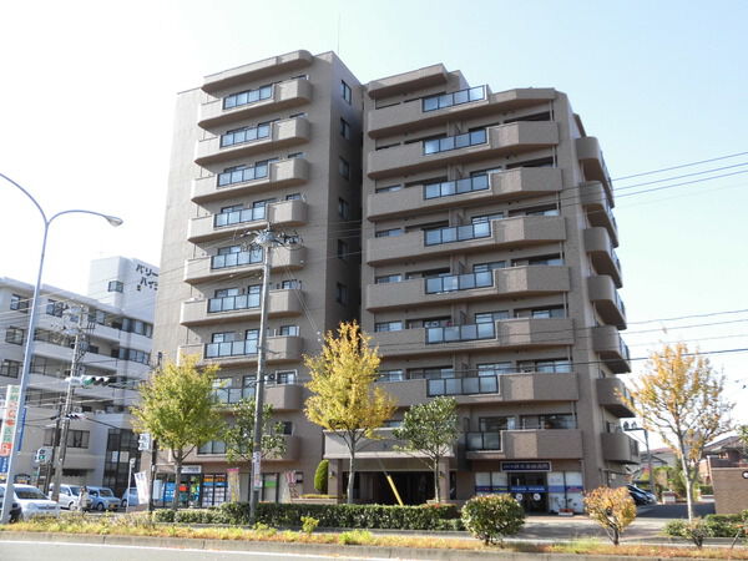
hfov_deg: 56.8
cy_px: 280
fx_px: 691
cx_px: 374
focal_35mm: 32
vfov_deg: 44.2
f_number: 3.5
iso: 100
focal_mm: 5.81
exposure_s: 1/320
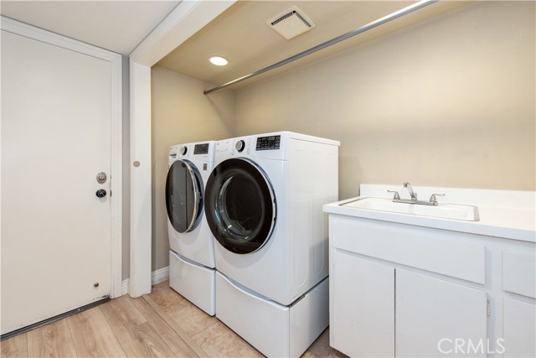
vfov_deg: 81.2
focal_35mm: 14
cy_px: 179
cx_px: 268
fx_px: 208
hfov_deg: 104.2
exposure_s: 1/80
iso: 800
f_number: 4.5
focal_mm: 14
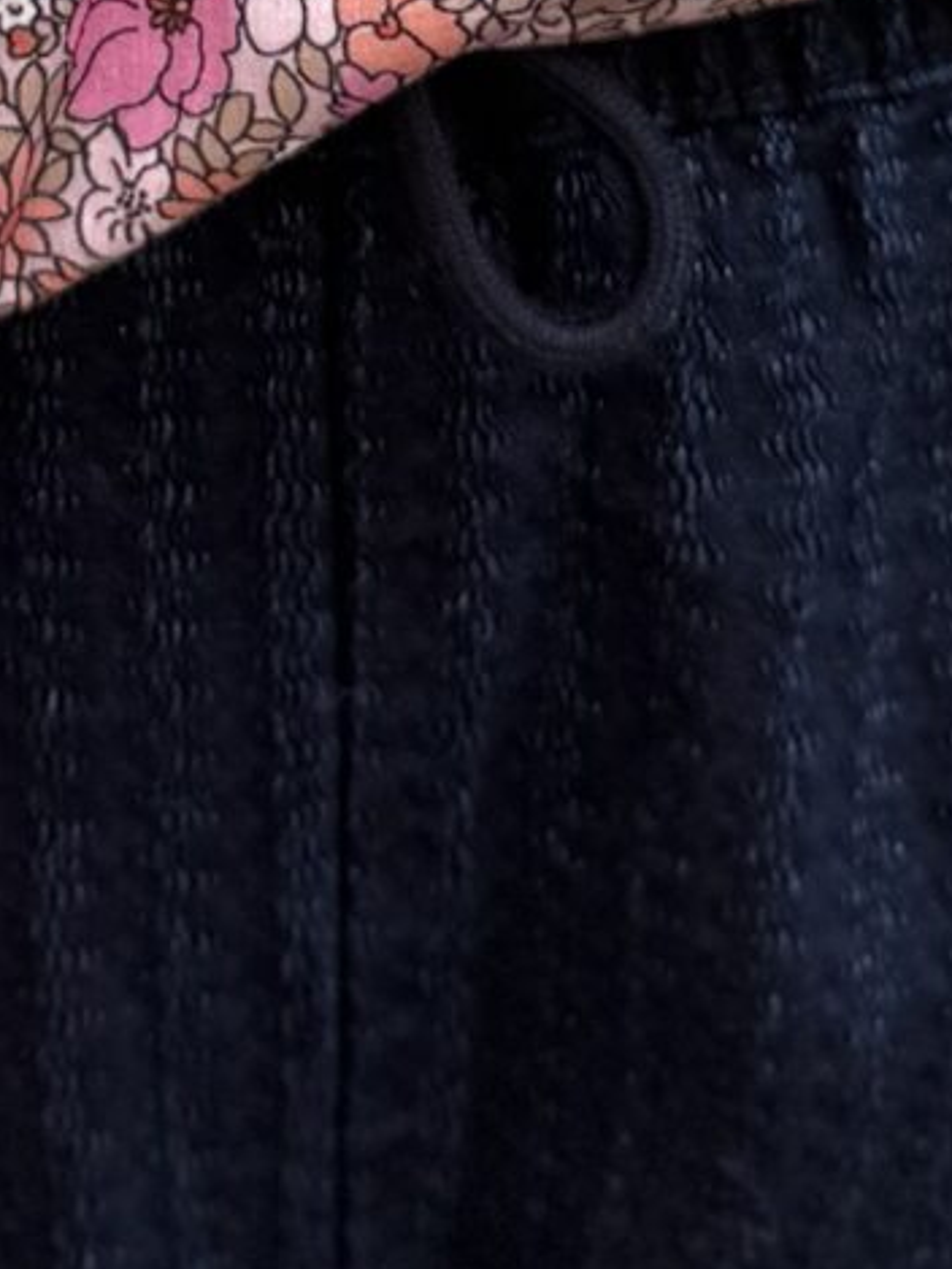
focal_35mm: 131
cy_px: -1123
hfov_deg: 11.2
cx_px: 19
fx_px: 4801
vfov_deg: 13.3
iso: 50
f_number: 1.78
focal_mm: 6.76
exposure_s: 1/123
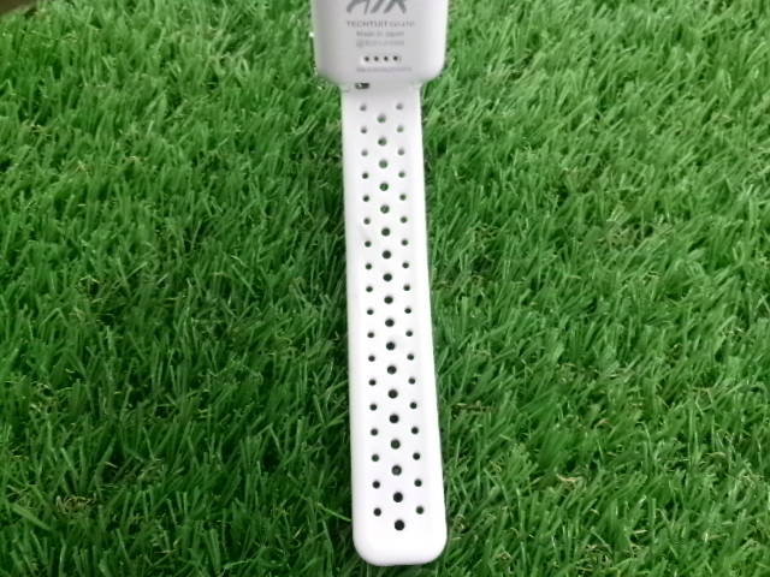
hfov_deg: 63.4
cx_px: 385
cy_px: 288
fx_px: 623
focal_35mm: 28
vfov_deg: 49.7
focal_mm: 5.1
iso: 800
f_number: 3.9
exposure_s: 1/38
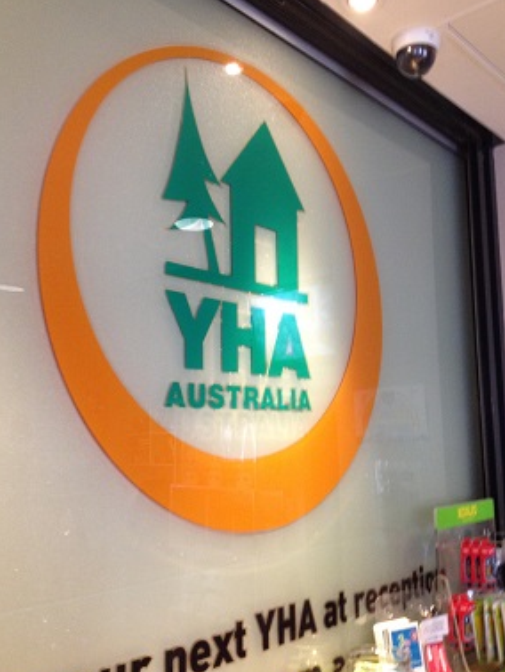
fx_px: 719
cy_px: 338
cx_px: 251
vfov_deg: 50.1
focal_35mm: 37
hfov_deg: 38.7
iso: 200
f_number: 2.4
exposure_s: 1/20
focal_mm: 4.28
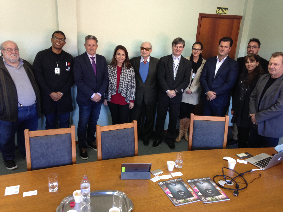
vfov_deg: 42.9
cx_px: 142
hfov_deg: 55.4
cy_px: 106
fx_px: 270
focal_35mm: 33
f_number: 2.4
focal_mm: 4.12
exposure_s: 1/20
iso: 125
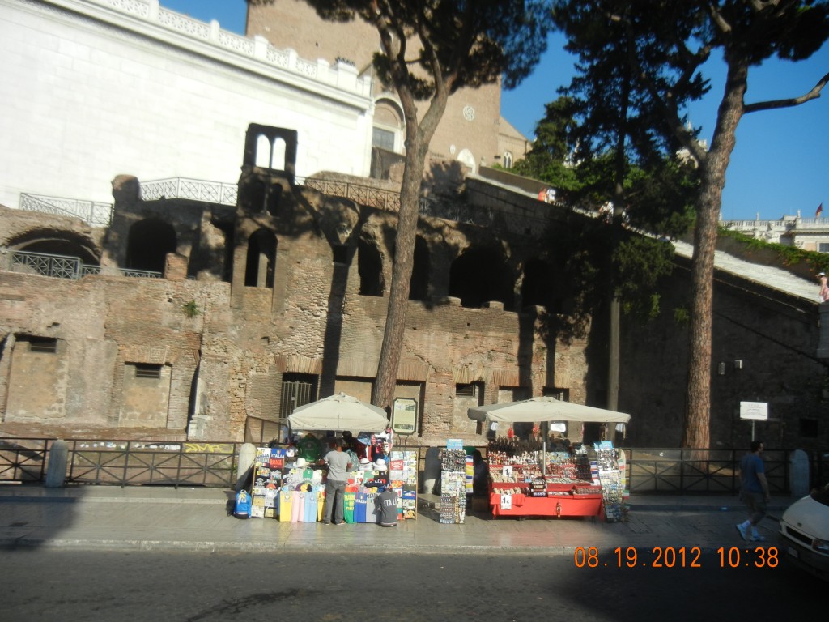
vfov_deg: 46.8
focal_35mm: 30
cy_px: 311
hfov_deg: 60.0
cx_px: 414
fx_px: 718
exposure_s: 1/413
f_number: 7
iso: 160
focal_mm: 5.4
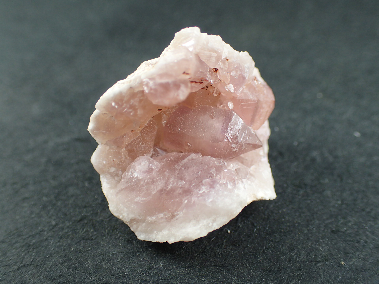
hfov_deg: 49.0
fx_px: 416
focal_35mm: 38
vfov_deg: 37.7
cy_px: 142
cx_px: 190
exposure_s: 1/160
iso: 200
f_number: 2.7
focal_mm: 6.86
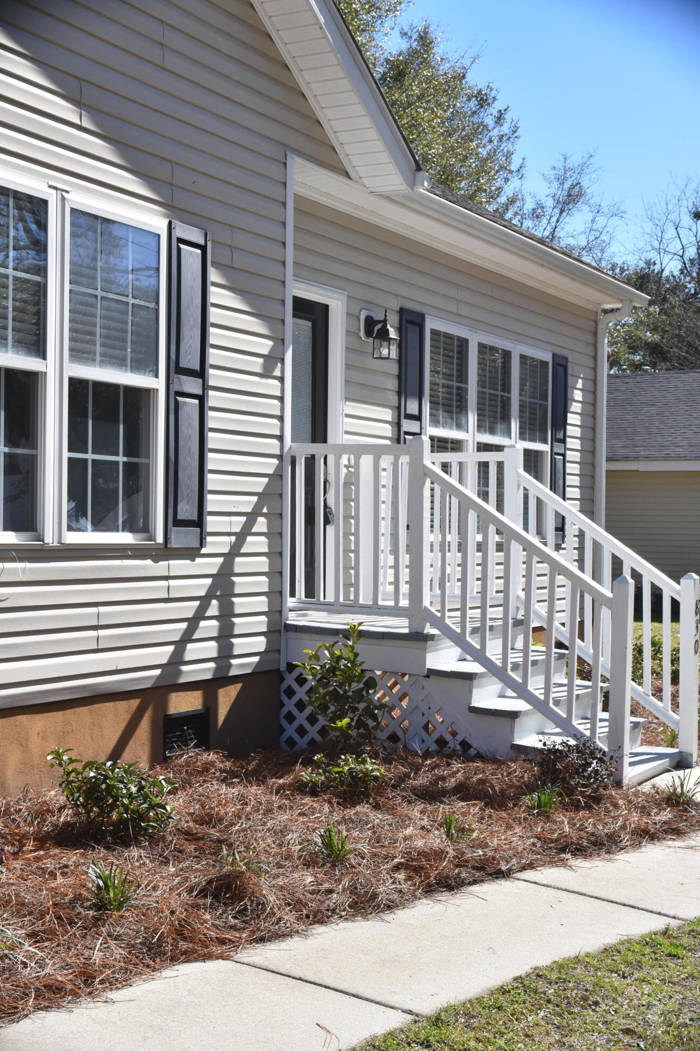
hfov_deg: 25.5
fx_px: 1546
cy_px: 534
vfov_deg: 37.5
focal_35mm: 53
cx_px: 346
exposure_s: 1/1250
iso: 2000
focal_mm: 52
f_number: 16
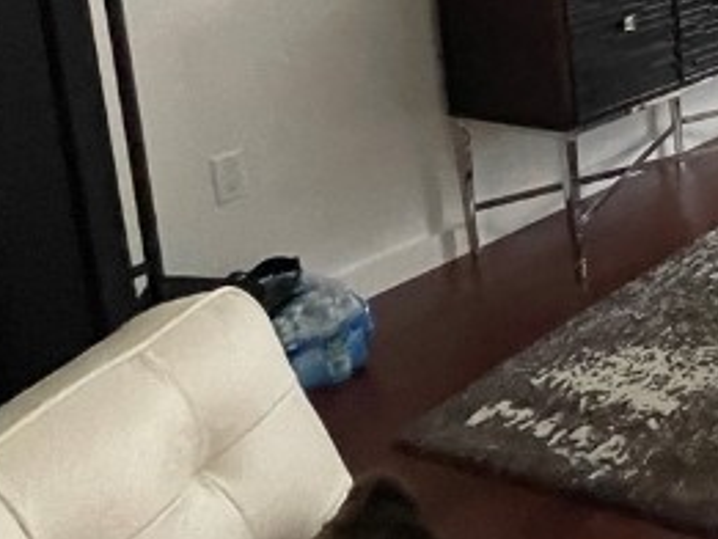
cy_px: -52
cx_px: 927
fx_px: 1058
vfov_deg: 26.4
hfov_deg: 30.0
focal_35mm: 51
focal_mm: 1.54
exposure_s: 1/60
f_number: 2.4
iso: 1000
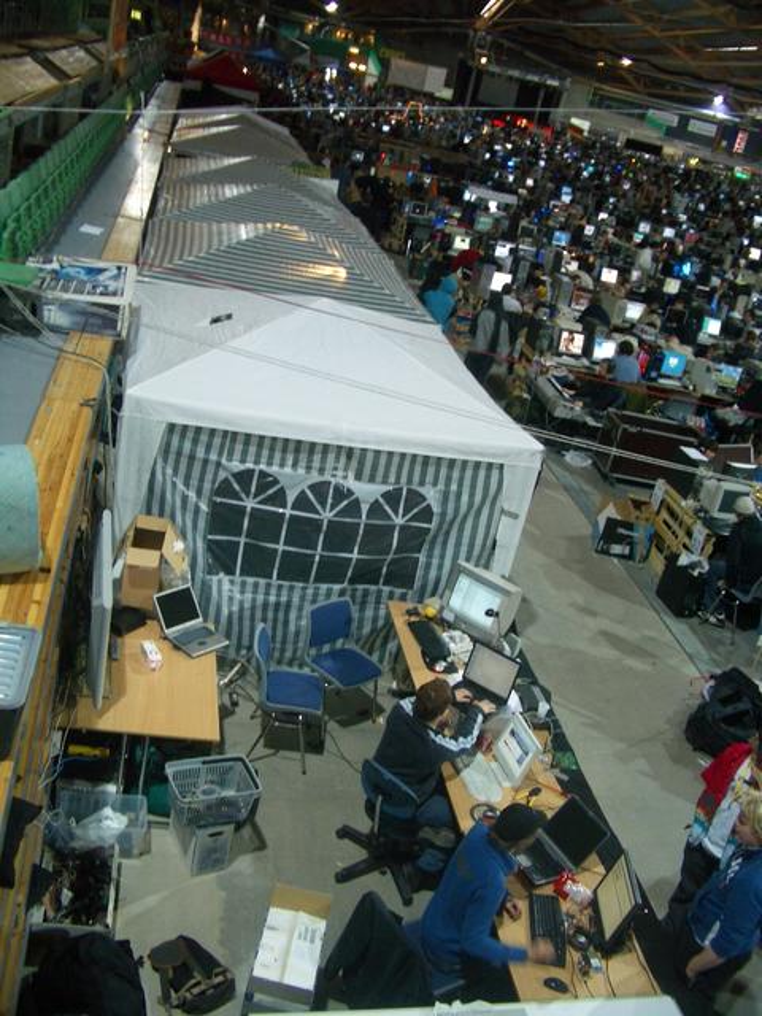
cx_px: 381
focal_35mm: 35
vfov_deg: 52.6
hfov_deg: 40.7
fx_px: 1027
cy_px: 508
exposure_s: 1/15
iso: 100
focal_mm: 5.8
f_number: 2.6
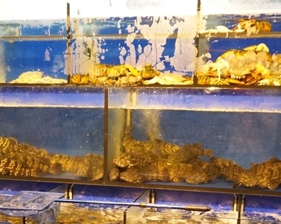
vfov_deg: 25.3
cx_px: 115
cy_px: 209
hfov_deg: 32.4
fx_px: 482
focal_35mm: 58
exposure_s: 1/160
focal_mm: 16
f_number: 3.5
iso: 3200
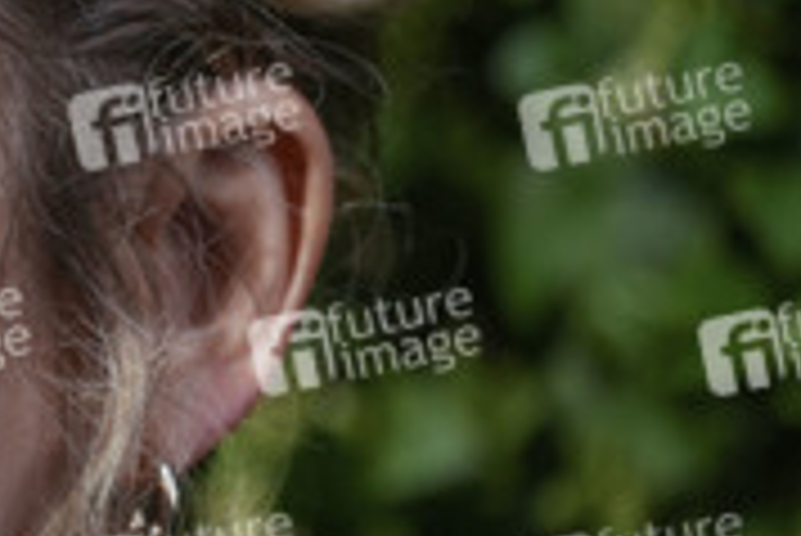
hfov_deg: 2.4
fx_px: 19239
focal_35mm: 864
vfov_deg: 1.6
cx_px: -207
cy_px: 230
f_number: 5.6
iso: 2000
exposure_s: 1/320
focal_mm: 342
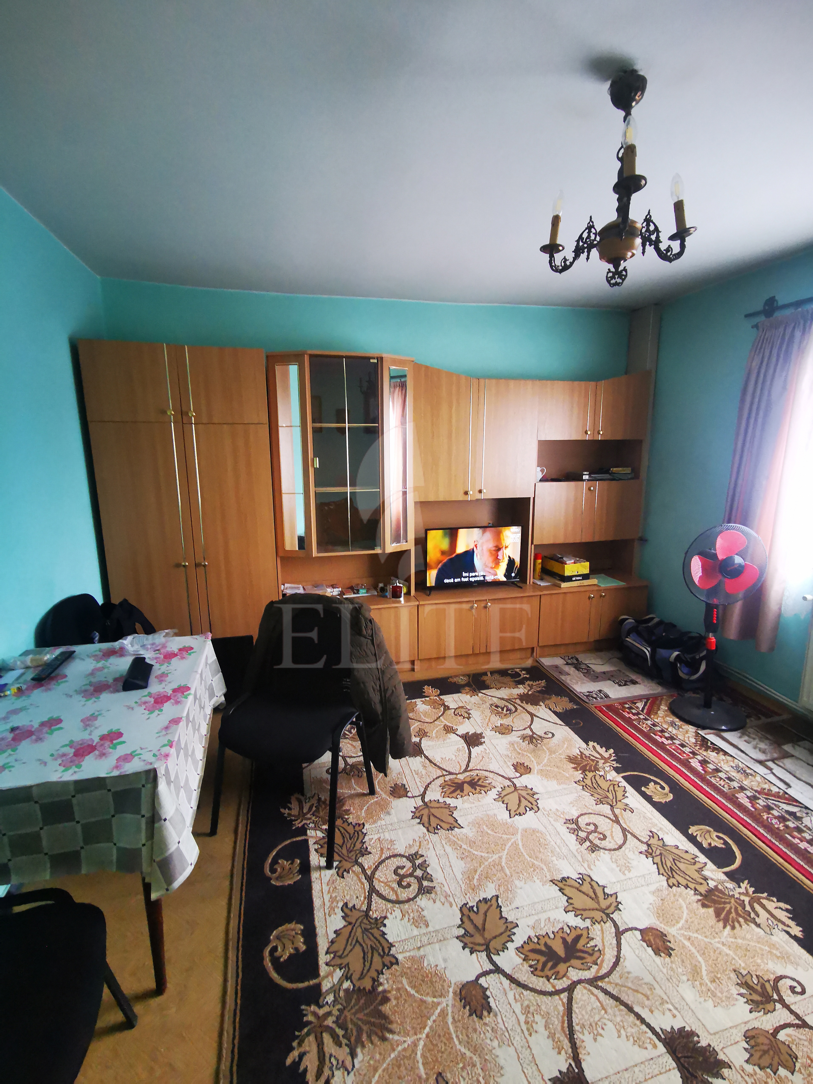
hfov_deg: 78.1
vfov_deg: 94.5
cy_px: 542
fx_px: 501
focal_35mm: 16
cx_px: 406
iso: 500
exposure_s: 1/24
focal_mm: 2.35
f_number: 2.2
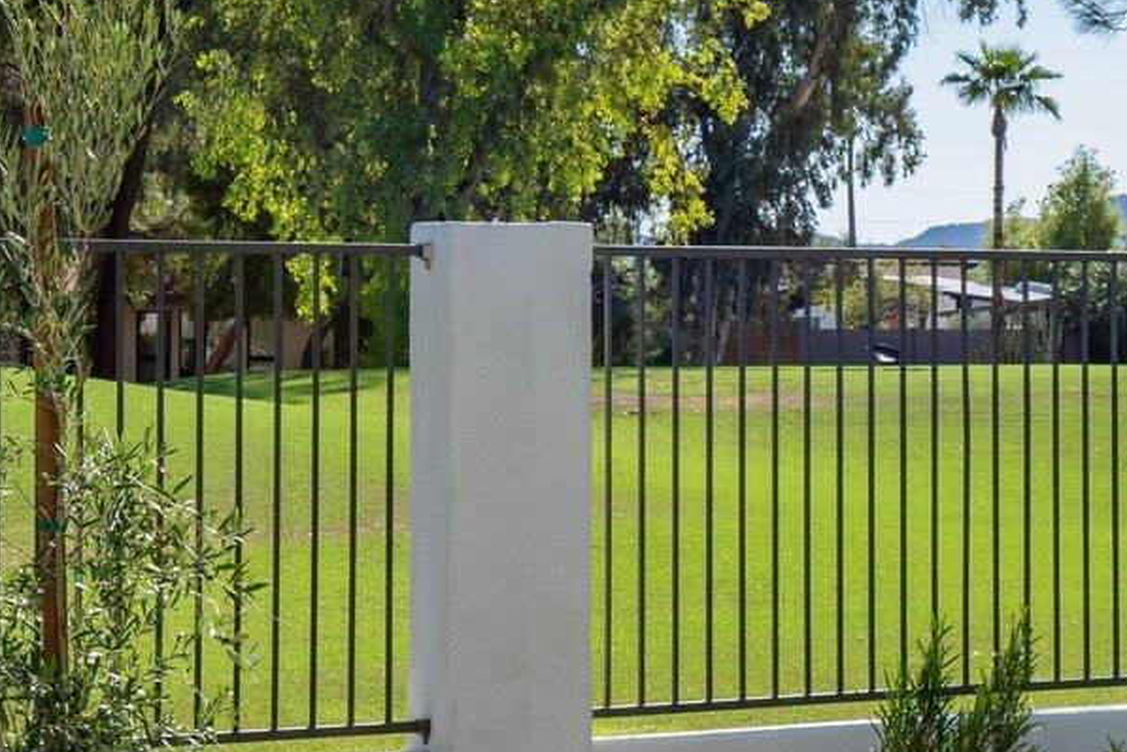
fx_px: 3756
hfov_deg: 17.1
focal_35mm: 120
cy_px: 220
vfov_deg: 11.4
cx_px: 657
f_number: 11
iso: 200
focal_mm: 35
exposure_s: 1/200
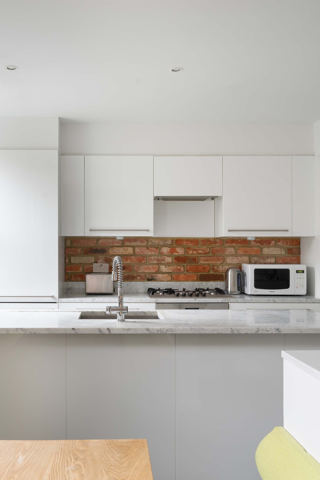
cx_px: 116
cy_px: 247
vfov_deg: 50.7
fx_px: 507
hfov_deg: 34.8
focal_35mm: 38
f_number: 11
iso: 160
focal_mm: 29
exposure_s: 3
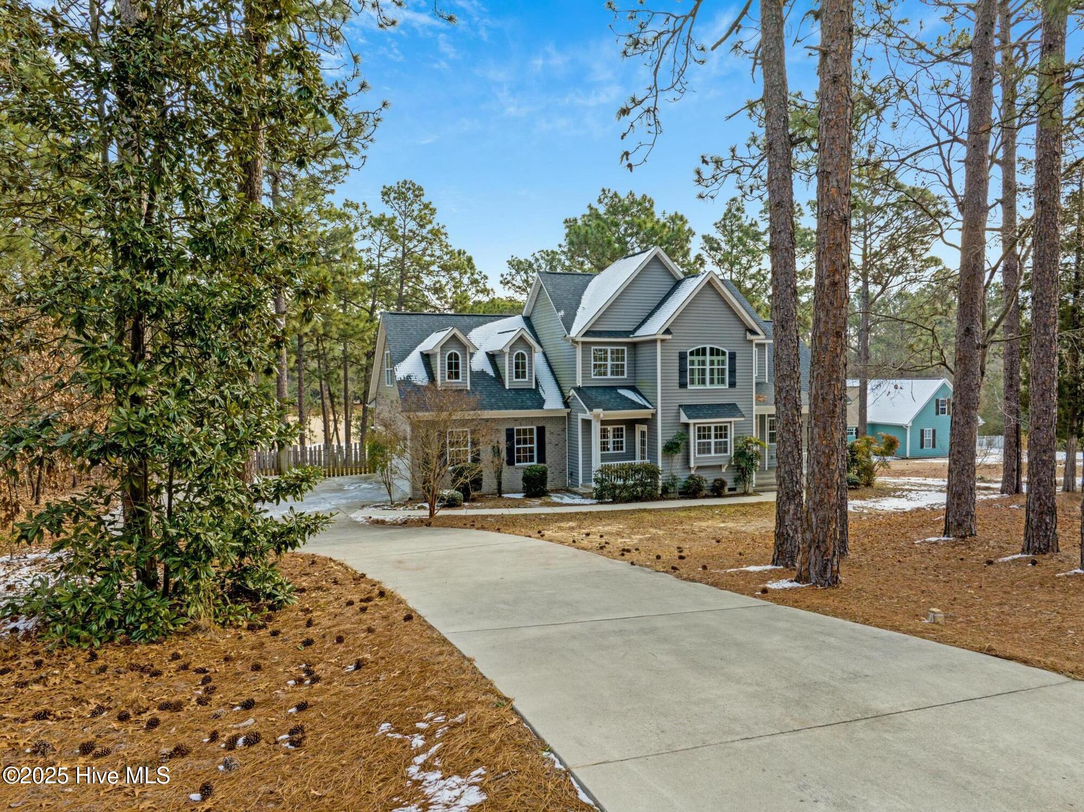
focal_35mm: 24
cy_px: 406
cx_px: 542
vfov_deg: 56.8
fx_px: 751
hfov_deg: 71.6
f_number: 8
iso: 100
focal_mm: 12.29
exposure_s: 1/13
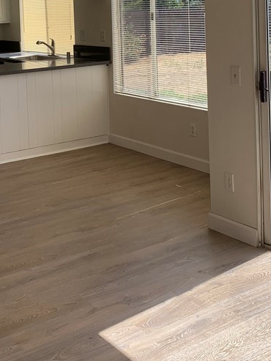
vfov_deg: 34.0
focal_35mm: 54
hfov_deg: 26.8
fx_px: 563
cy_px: 52
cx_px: 81
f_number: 1.8
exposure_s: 1/954
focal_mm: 4.25
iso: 25
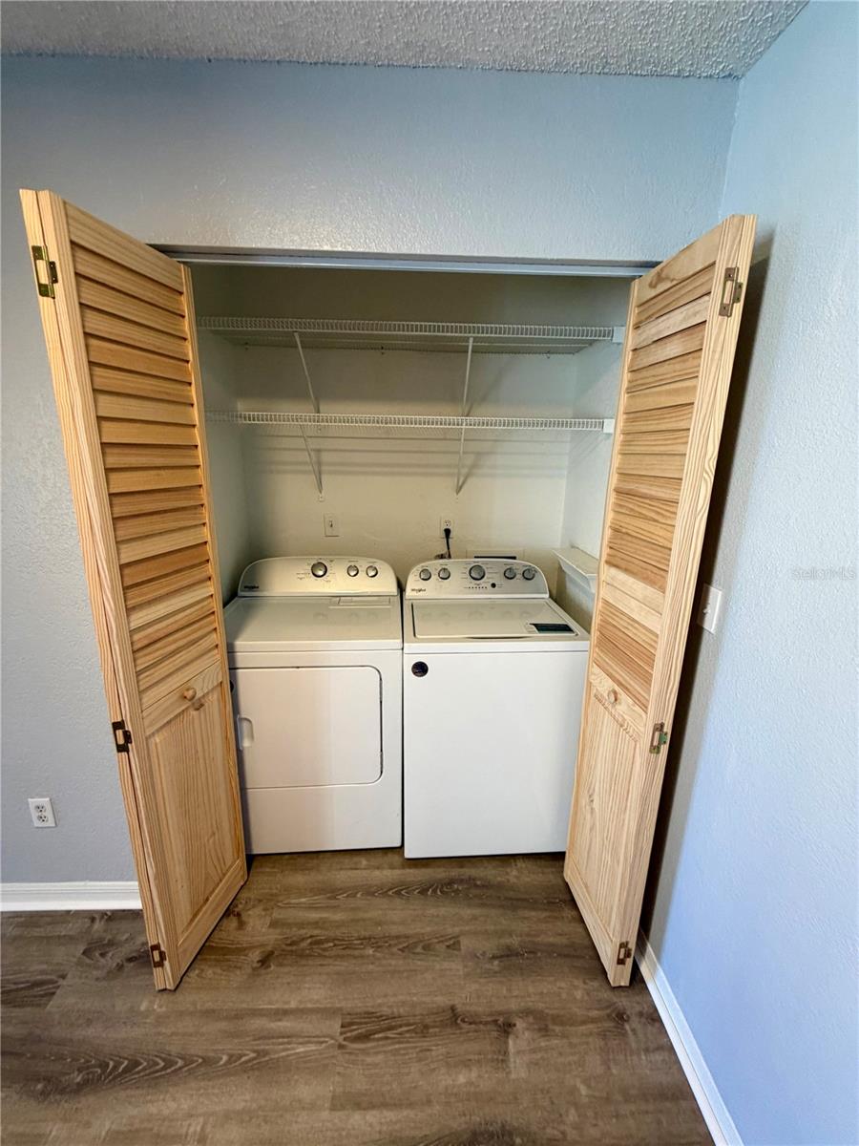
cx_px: 430
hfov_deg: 85.7
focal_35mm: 14
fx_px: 463
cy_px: 573
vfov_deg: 102.1
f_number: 2.2
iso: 200
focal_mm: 2.22
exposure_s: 1/60
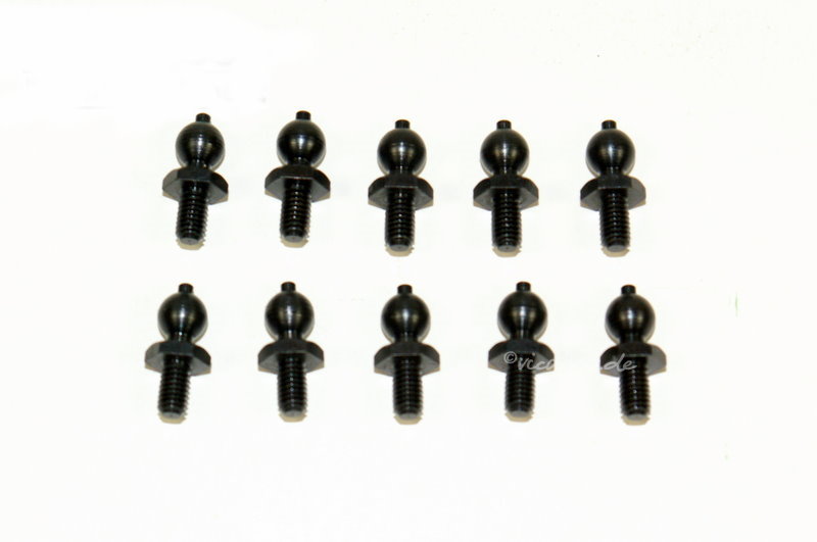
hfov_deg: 13.7
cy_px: 271
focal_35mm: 150
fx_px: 3399
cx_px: 408
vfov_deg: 9.1
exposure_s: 1/125
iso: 800
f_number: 11
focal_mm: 100
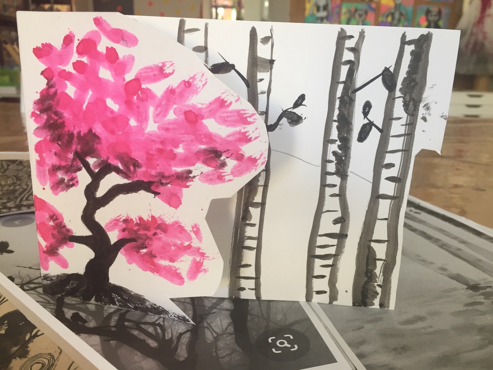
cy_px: 185
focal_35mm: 29
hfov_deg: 61.7
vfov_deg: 48.2
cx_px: 246
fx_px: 413
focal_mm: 4.15
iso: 32
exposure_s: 1/33
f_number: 2.2
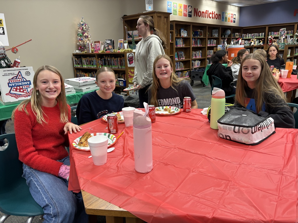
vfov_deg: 53.1
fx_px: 224
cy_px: 112
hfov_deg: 67.3
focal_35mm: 26
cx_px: 149
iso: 125
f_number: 1.6
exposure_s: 1/60
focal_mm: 5.96
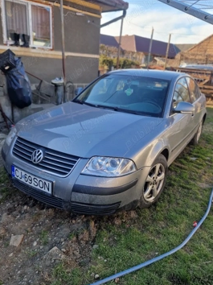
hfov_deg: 53.0
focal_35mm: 26
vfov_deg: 67.3
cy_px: 138
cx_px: 104
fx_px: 214
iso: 50
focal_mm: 5.4
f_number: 1.8
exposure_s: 1/417
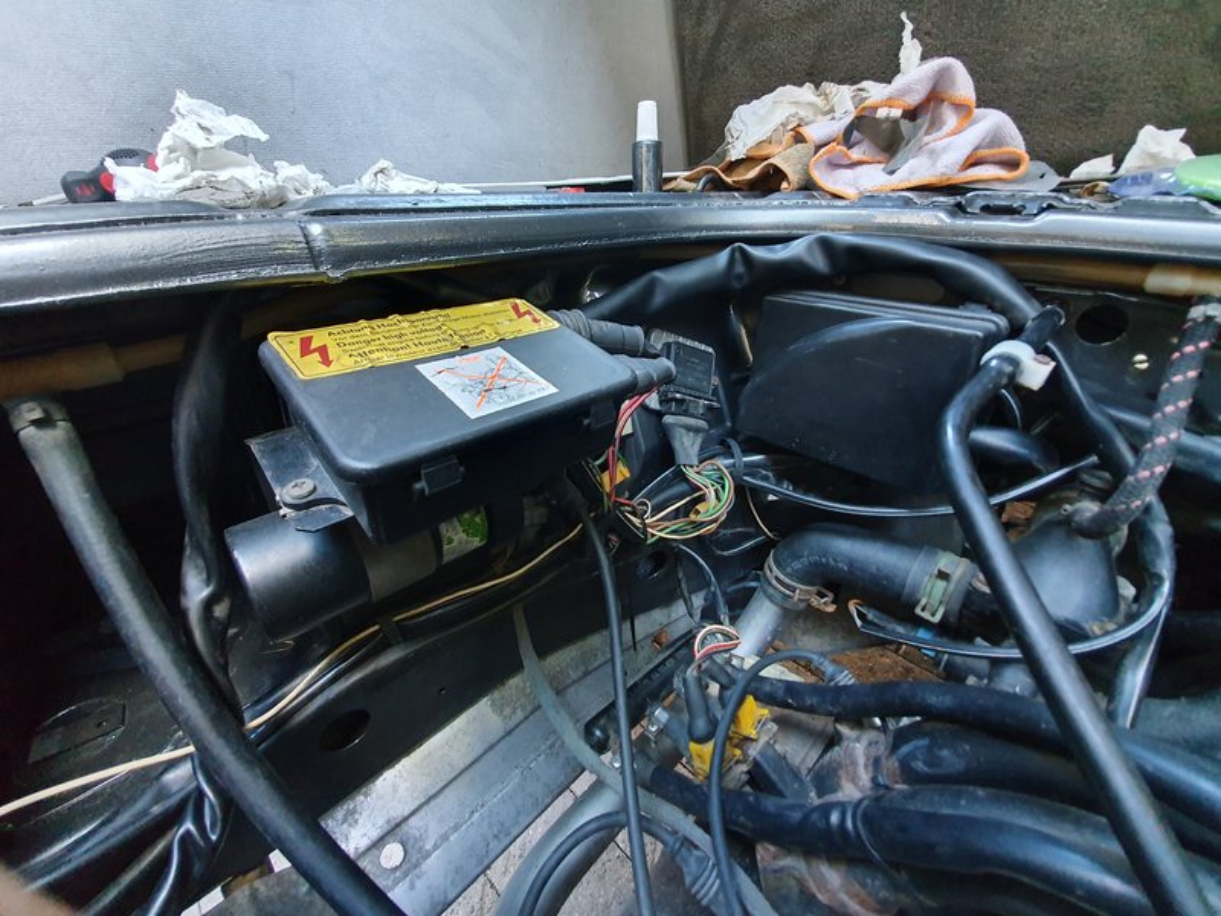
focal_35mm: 13
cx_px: 610
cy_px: 458
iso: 500
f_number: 2.2
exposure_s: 1/33
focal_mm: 1.8
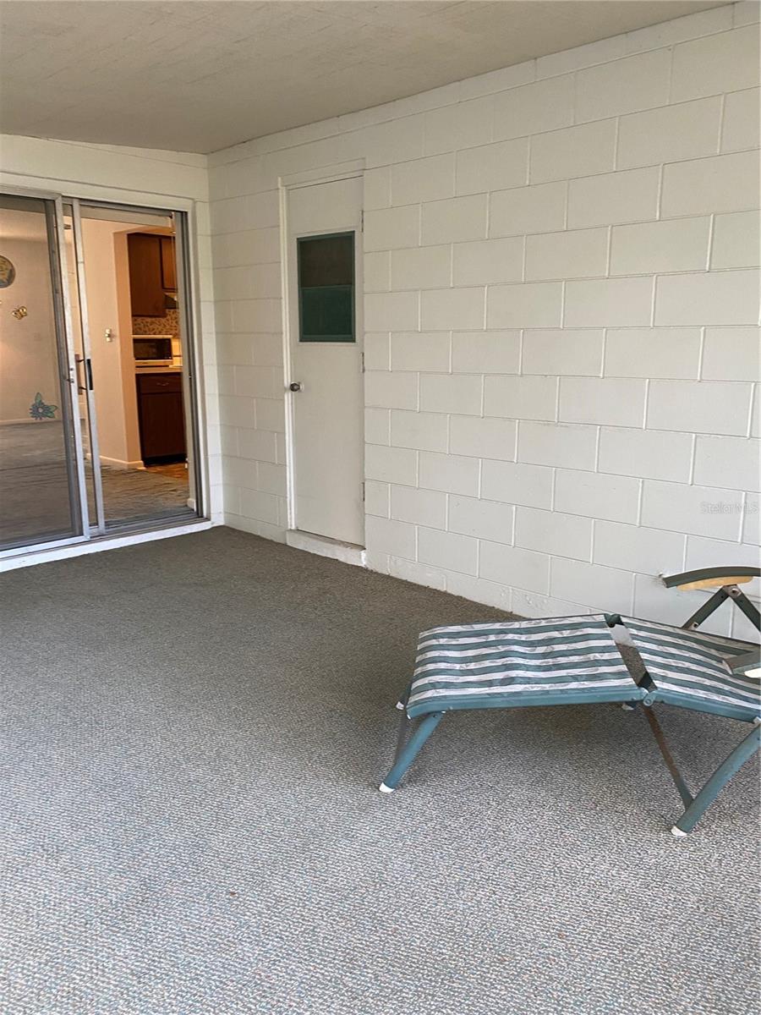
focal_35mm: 26
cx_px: 380
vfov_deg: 67.3
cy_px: 508
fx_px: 762
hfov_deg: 53.1
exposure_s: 1/60
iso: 125
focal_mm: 4.25
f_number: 1.8
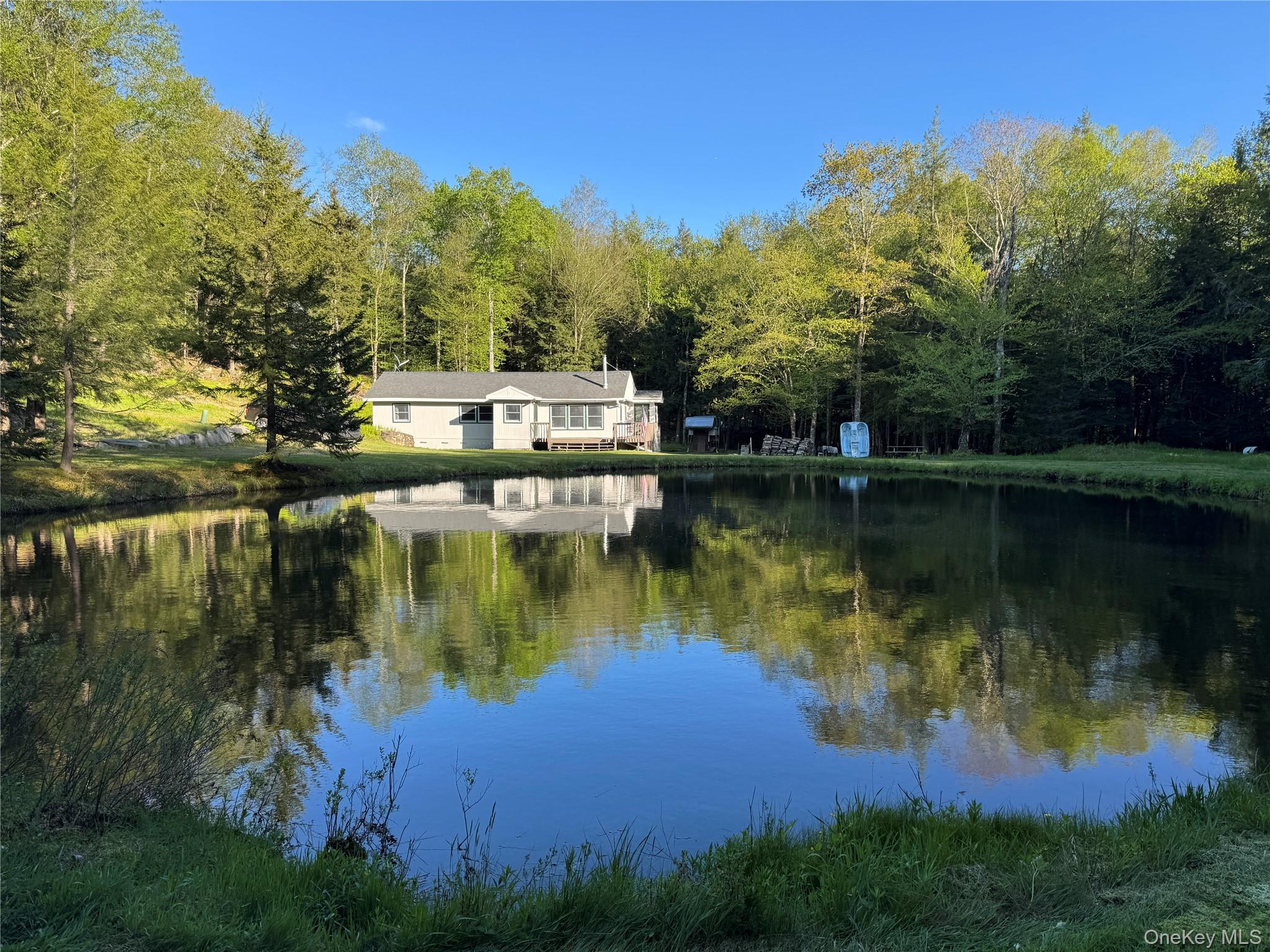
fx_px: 881
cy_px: 476
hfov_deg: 71.6
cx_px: 635
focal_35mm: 24
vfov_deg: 56.8
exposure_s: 1/1042
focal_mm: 6.76
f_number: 1.78
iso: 80
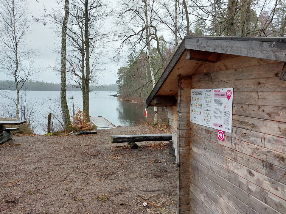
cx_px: 143
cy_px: 107
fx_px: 207
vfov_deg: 54.9
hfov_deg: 69.4
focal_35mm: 25
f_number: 1.8
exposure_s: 1/110
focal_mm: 5.23
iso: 25
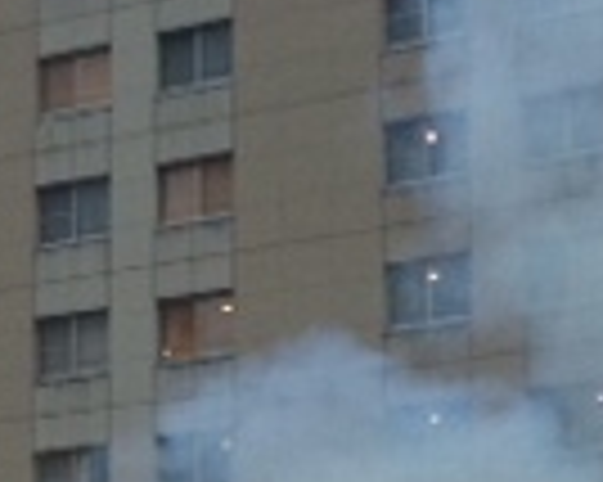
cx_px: 4
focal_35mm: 154
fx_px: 2746
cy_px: 644
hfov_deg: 12.4
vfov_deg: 9.8
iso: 100
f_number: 2.4
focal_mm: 3.3
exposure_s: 1/24
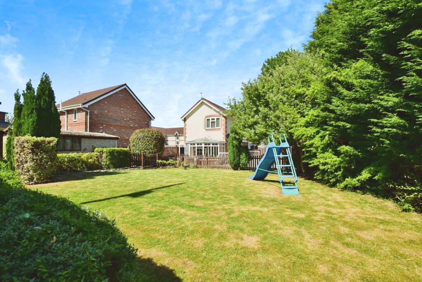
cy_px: 141
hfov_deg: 100.4
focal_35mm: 15
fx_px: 176
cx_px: 211
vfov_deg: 77.4
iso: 640
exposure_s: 1/1250
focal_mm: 10
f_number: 8
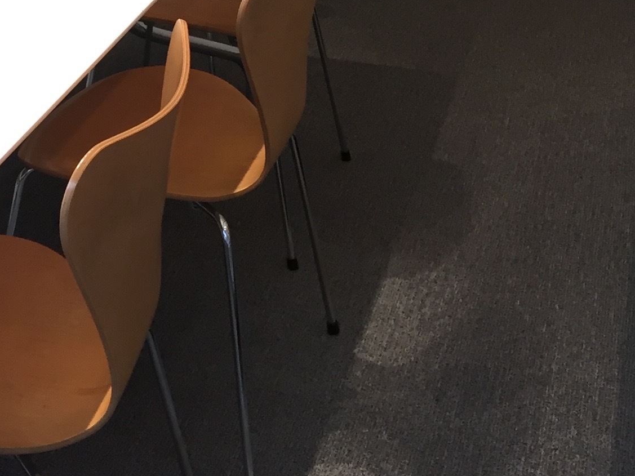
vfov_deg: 15.6
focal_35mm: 84
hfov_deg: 22.6
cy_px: -322
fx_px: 1541
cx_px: 37
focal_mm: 4.15
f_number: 2.2
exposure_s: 1/33
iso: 100
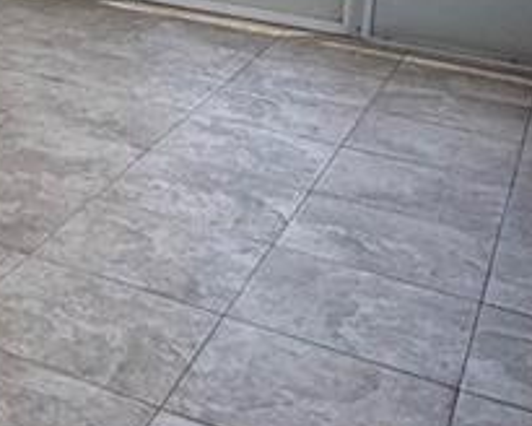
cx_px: -241
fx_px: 1260
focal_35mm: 80
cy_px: -140
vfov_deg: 17.8
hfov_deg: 20.7
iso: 64
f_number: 2.2
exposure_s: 1/346
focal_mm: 2.22
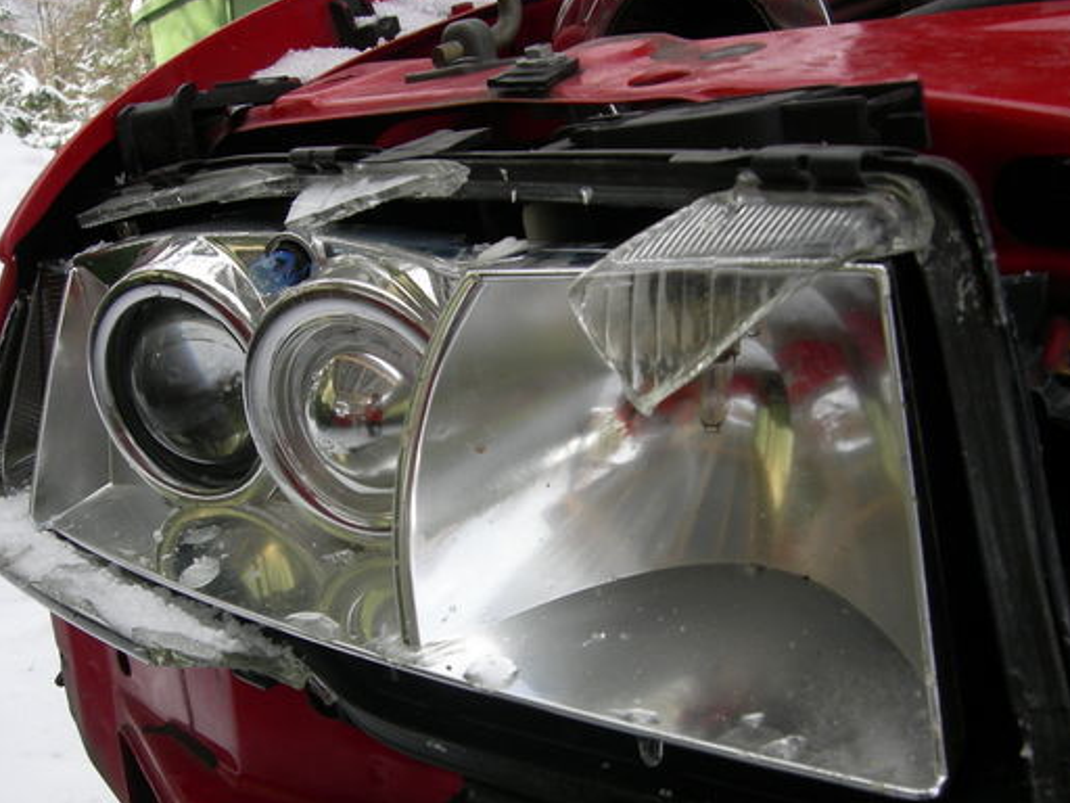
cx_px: 533
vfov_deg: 32.1
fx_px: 1391
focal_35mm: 45
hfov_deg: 42.1
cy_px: 487
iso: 64
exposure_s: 1/187
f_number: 4.8
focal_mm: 7.5
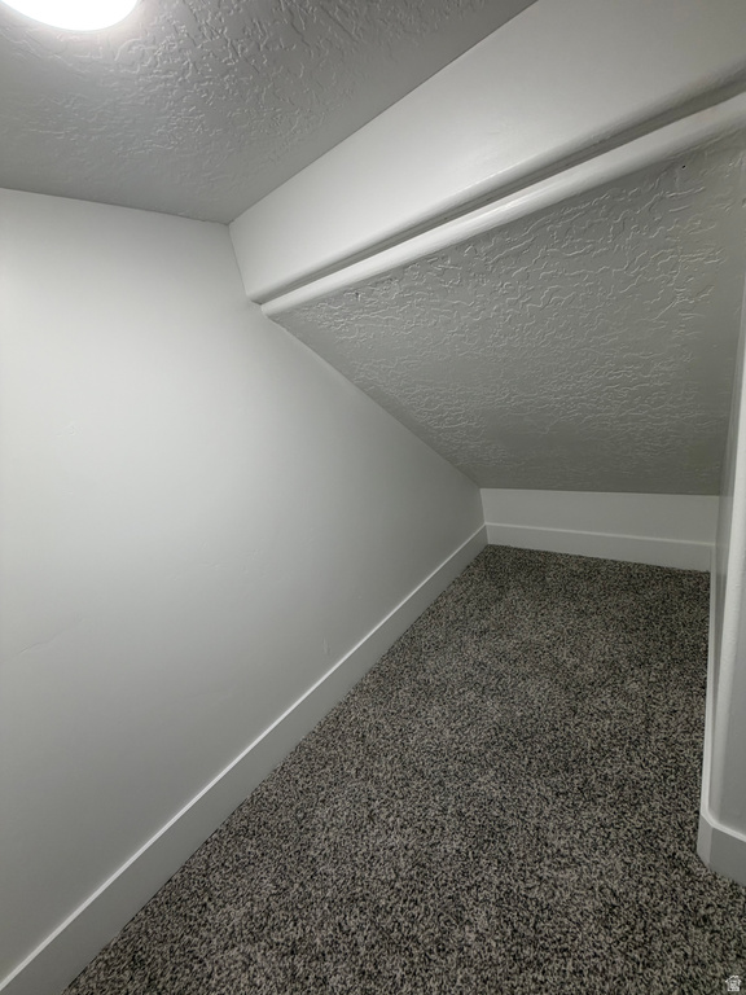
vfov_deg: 102.1
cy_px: 498
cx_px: 373
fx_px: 402
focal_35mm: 14
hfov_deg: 85.7
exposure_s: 1/120
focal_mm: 2.22
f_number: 2.2
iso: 160
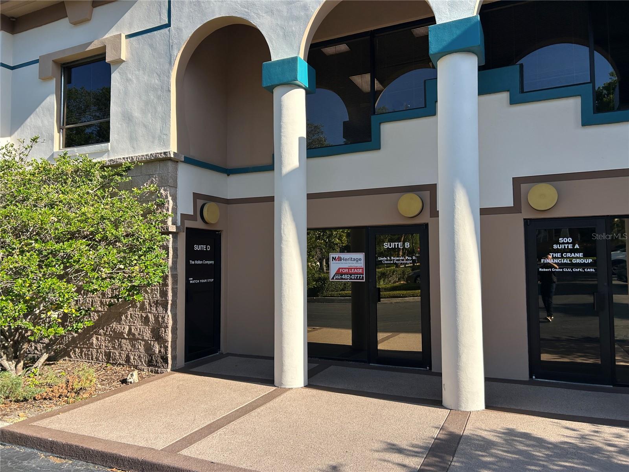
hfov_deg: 67.3
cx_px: 314
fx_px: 472
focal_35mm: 26
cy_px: 236
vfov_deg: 53.1
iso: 50
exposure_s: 1/1698
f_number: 1.5
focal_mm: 5.7
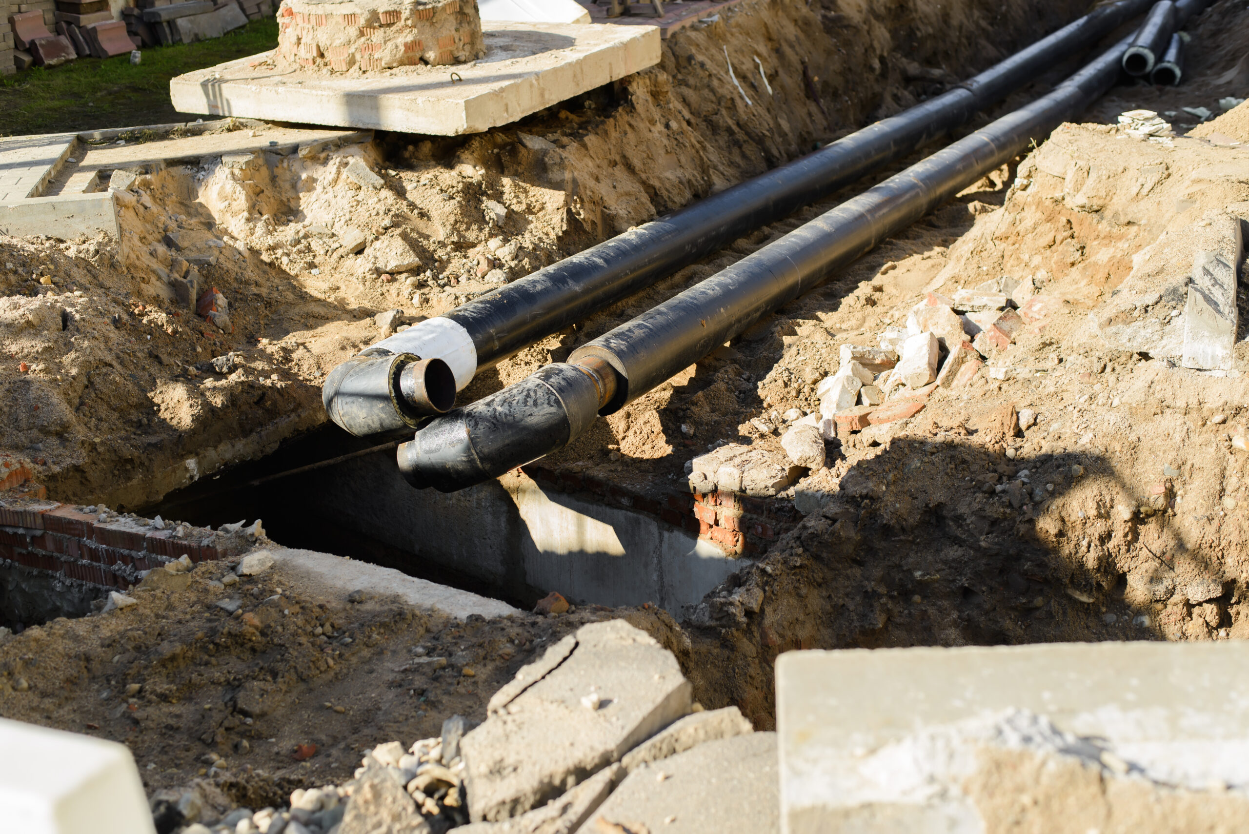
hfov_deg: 39.6
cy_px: 417
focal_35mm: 50
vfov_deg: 27.0
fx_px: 1735
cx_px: 624
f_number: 3.5
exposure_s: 1/320
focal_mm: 50
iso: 100
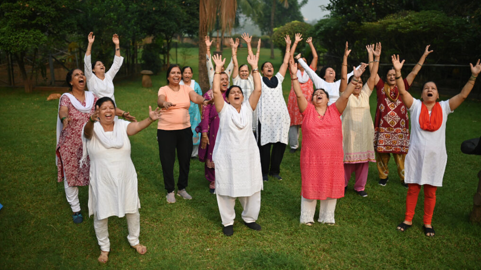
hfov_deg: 54.0
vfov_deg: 32.0
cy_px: 124
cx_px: 242
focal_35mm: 37
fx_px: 472
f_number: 1.4
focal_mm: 35
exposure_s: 1/5000
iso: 100
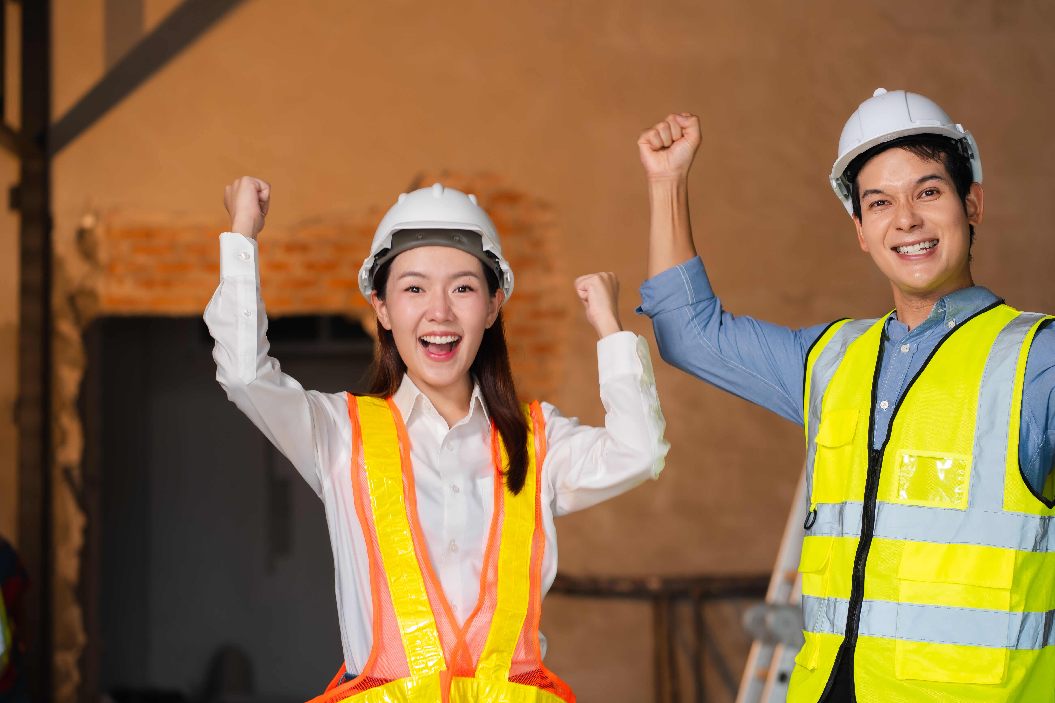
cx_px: 621
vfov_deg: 13.4
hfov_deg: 20.0
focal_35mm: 102
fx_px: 2989
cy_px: 288
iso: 250
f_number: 3.2
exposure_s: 1/250
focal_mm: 85
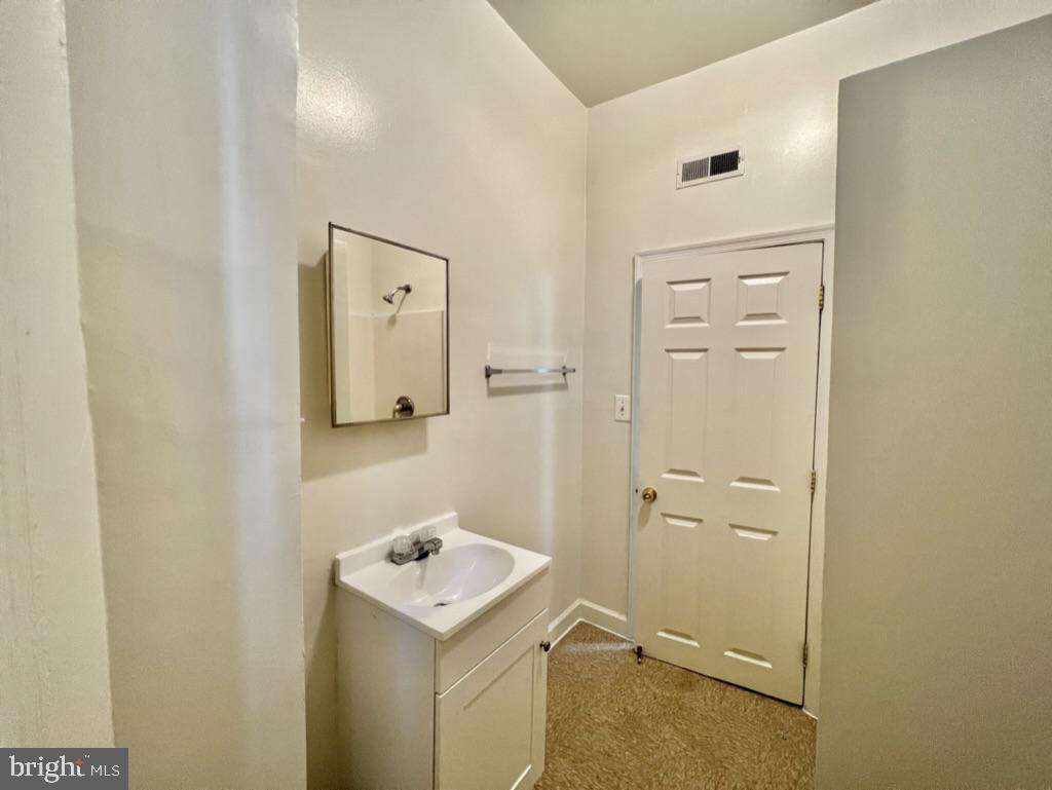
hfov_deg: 106.2
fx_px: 395
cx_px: 526
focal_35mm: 13
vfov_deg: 90.0
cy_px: 395
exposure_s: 1/60
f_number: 1.8
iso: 200
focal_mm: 1.57
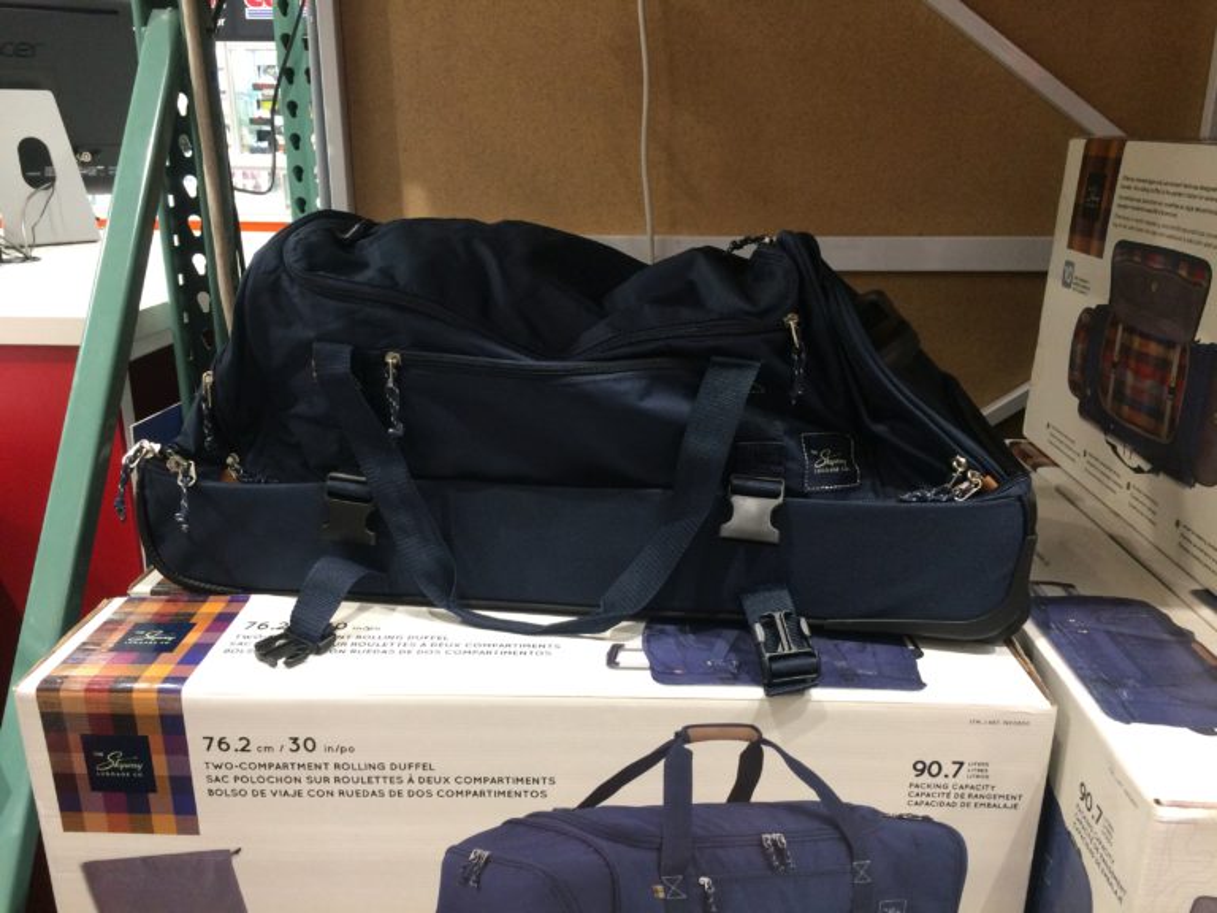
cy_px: 456
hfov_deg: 61.7
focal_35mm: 29
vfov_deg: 48.2
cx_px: 608
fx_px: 1020
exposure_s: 1/30
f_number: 2.2
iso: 160
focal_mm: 4.15
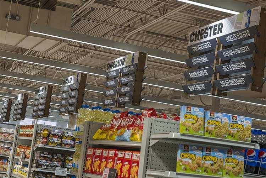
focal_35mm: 58
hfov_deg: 34.5
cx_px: 133
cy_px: 89
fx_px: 429
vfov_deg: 23.4
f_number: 7.1
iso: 1250
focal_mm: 58
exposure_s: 1/100
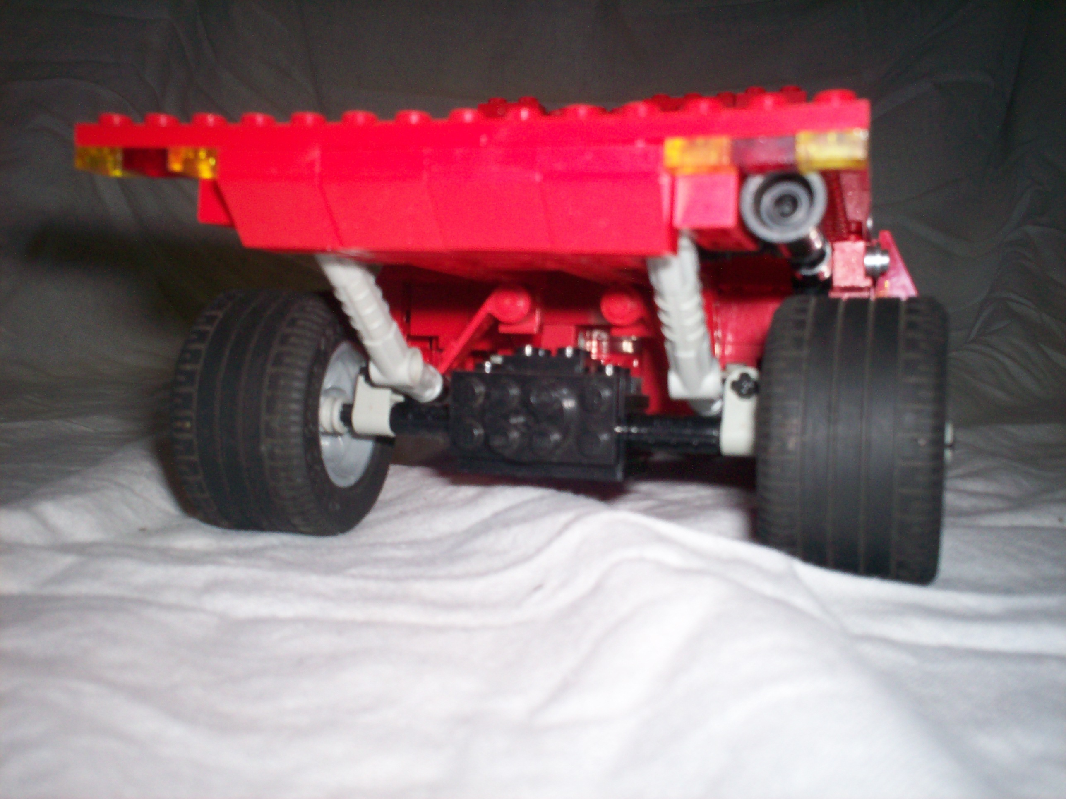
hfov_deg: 51.4
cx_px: 533
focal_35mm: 36
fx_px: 1109
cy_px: 400
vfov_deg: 39.7
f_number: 4.5
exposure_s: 1/60
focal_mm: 6
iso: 140
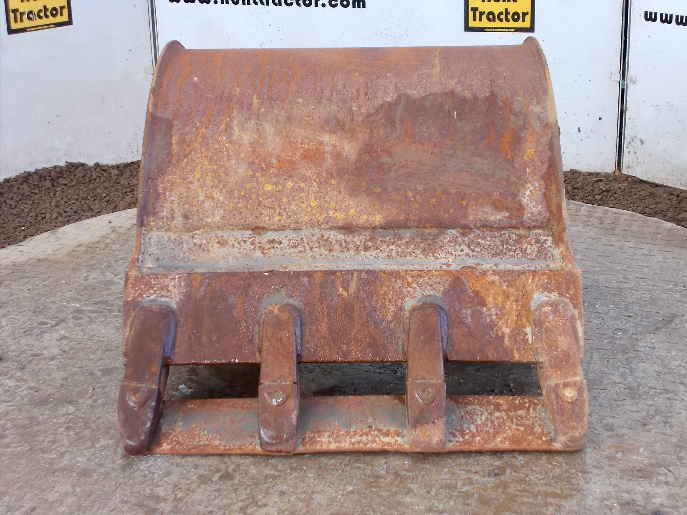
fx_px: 1508
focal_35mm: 76
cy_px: 258
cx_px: 344
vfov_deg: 19.4
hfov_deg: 25.7
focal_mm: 13.5
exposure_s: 1/50
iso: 200
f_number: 5.8
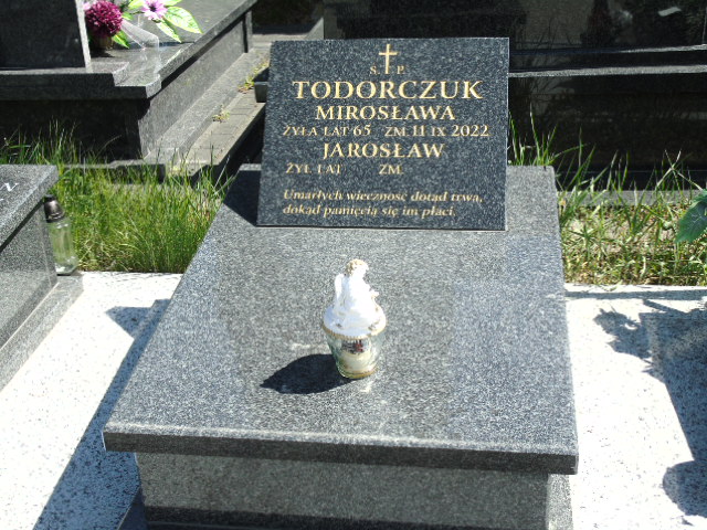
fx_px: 940
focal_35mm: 46
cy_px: 265
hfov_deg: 41.2
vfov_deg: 31.5
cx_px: 354
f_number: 4.1
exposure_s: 1/500
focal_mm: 8.2
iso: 80
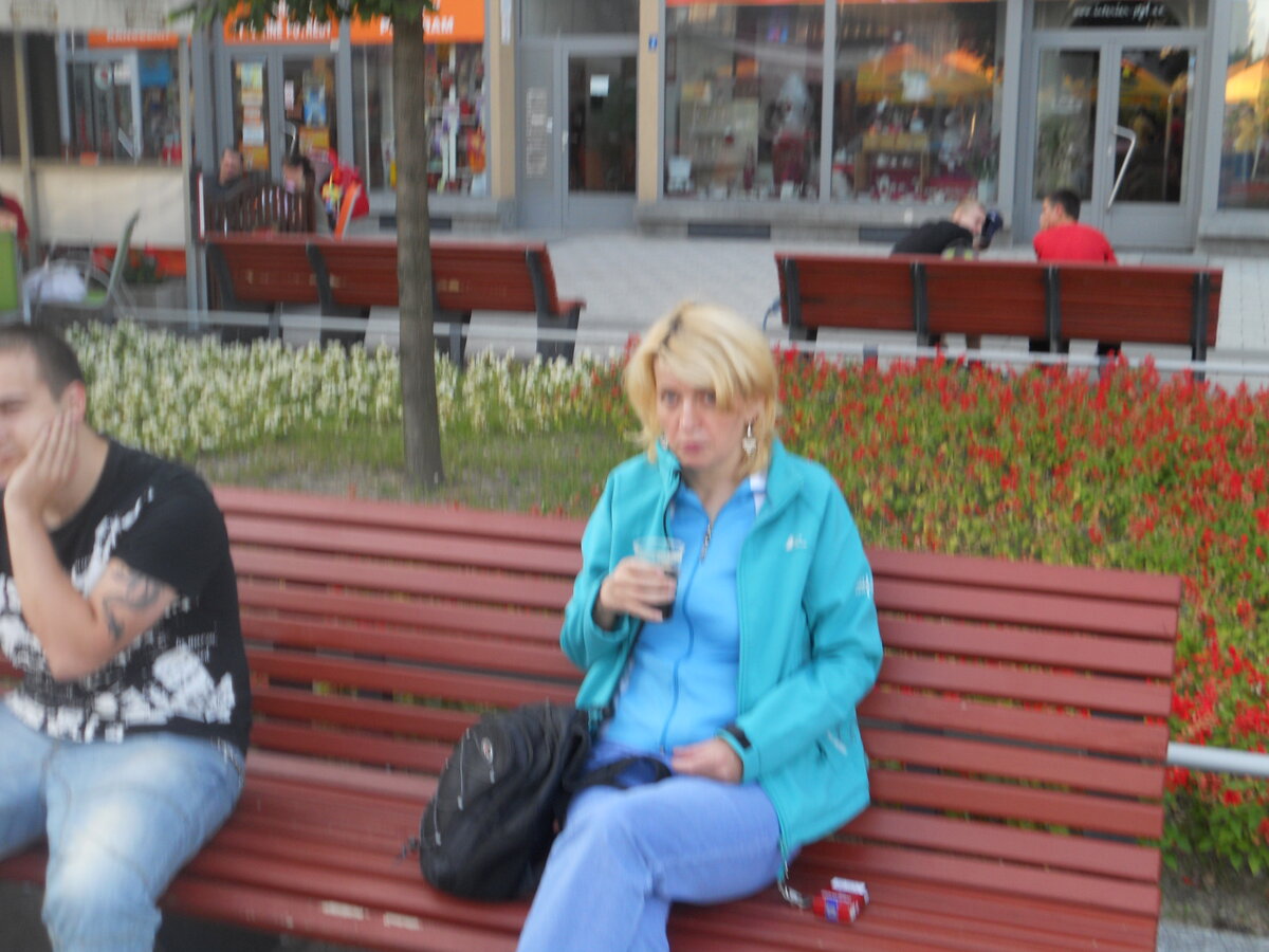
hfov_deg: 41.2
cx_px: 634
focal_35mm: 46
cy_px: 476
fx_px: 1686
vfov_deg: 31.5
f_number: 4.3
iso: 80
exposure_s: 1/50
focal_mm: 8.2
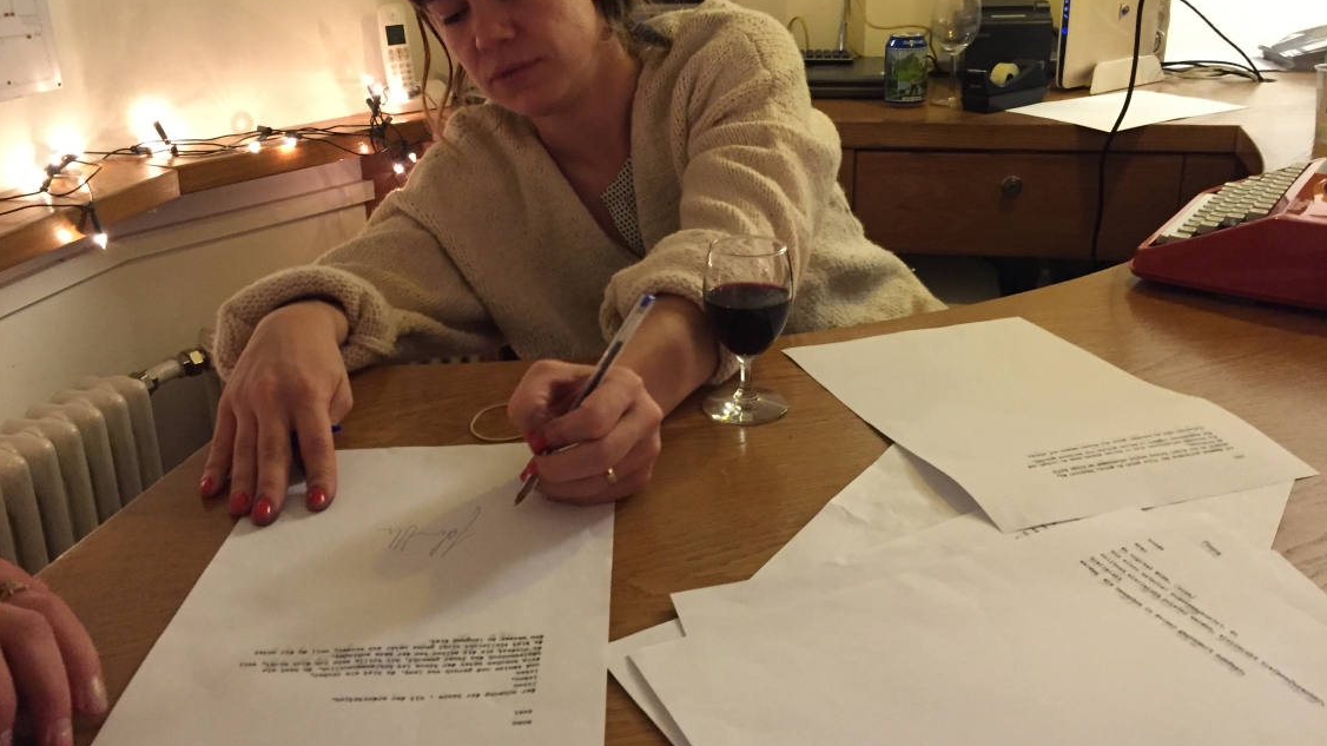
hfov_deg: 61.0
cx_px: 658
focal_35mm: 32
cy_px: 300
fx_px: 1126
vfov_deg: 36.5
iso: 320
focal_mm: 4.15
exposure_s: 1/17
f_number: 2.2
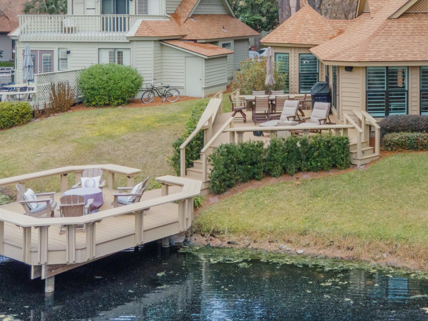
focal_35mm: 57
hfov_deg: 32.4
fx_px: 705
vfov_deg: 24.6
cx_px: 371
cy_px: 8
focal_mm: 4.5
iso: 100
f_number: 2.8
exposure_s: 1/200
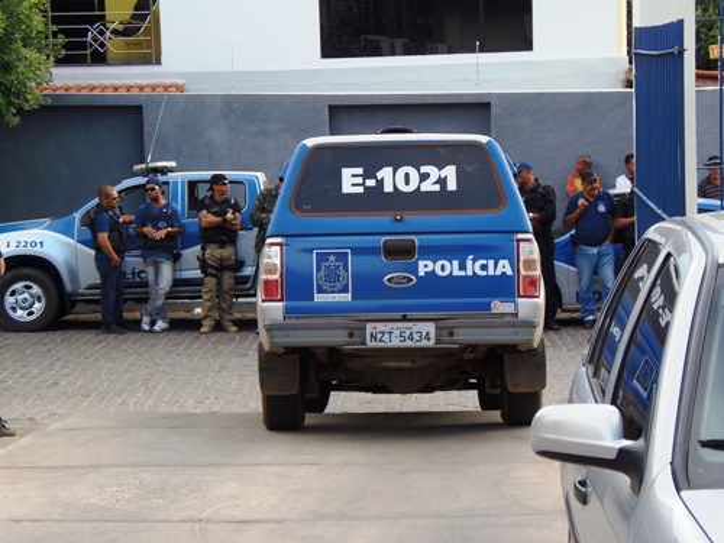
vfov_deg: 17.0
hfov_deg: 22.5
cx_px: 362
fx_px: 1820
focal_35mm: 87
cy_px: 272
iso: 64
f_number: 4.3
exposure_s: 1/160
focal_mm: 16.2
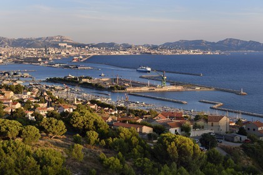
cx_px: 132
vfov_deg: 19.4
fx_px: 511
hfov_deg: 28.9
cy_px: 88
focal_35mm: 70
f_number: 11
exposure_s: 1/160
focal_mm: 70
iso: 400
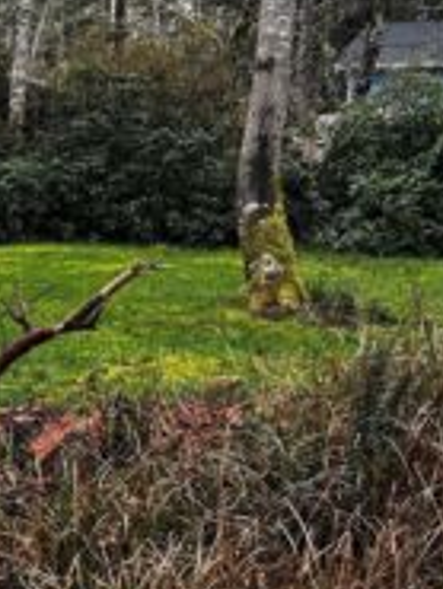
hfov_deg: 18.4
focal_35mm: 75
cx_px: -115
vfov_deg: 25.6
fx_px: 1278
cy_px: 463
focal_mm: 5.7
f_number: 1.5
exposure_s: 1/395
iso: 50
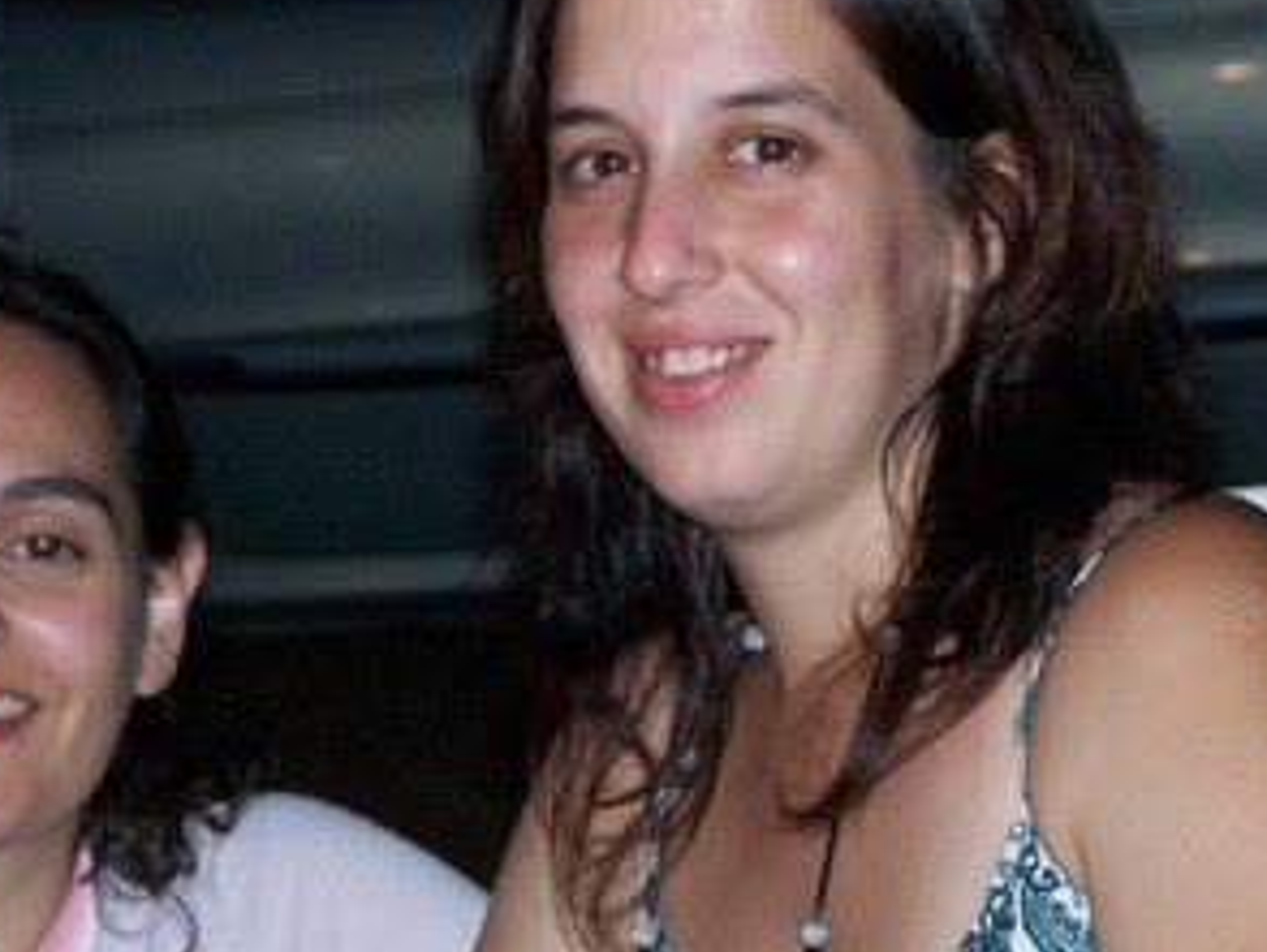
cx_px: 491
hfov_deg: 7.6
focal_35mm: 259
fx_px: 9488
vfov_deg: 5.7
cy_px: 452
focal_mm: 28
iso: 400
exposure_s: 1/80
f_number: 3.2
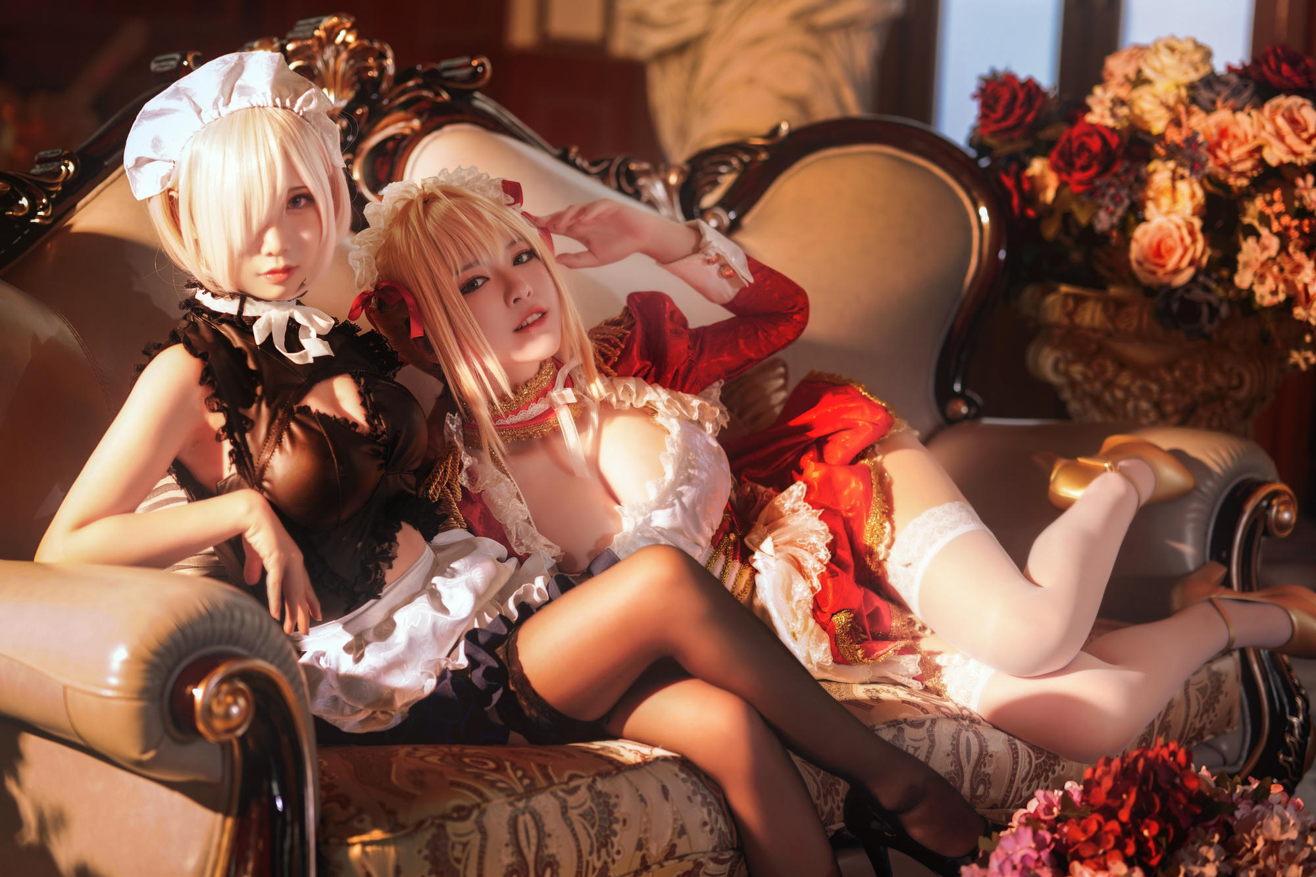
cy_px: 438
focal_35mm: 85
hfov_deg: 23.9
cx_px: 658
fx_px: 3107
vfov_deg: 16.1
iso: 320
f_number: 2
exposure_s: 1/160
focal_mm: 85
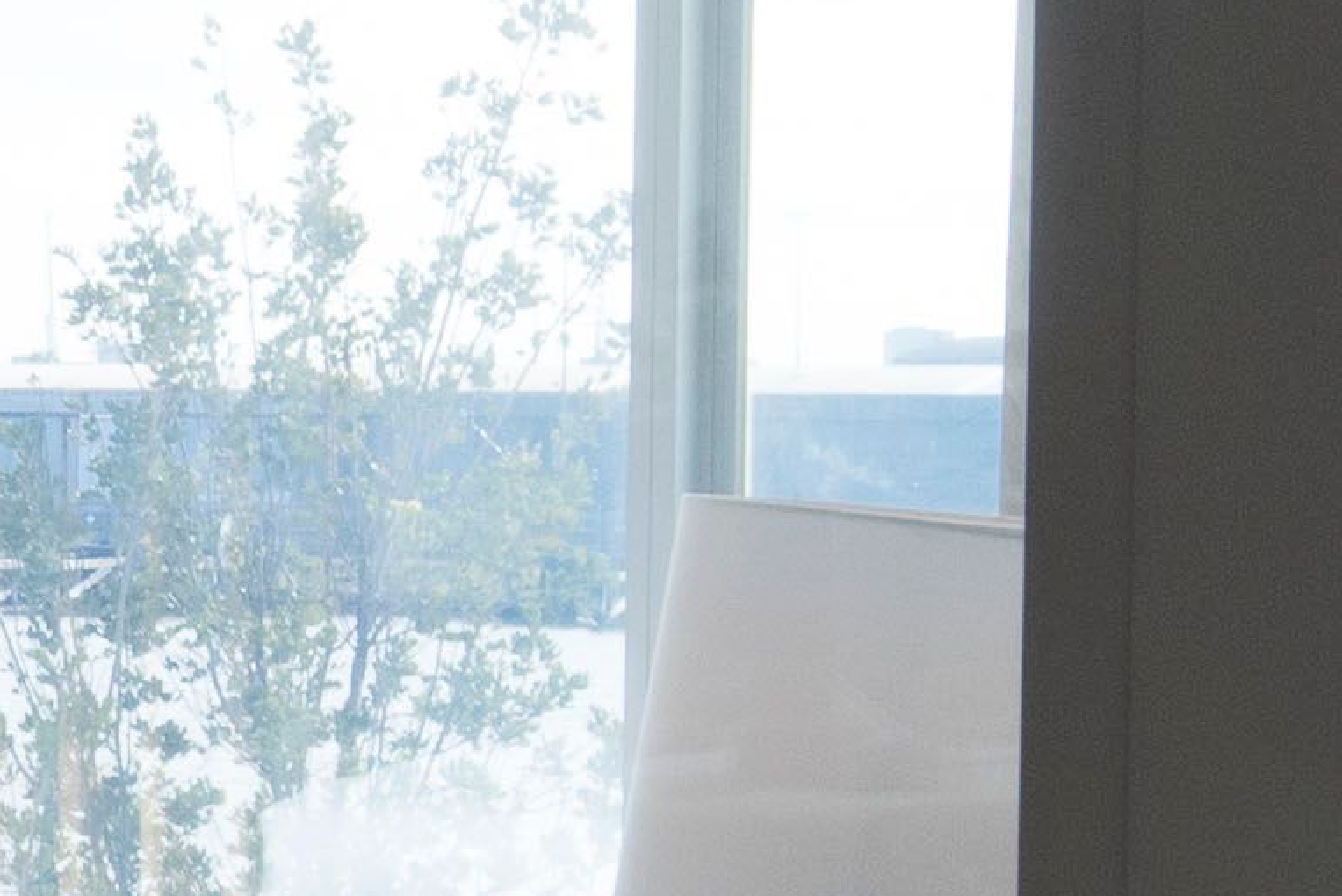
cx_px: -285
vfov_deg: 10.9
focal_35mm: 126
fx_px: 4699
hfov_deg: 15.6
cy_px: 567
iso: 400
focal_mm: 16
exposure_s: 1/60
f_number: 13
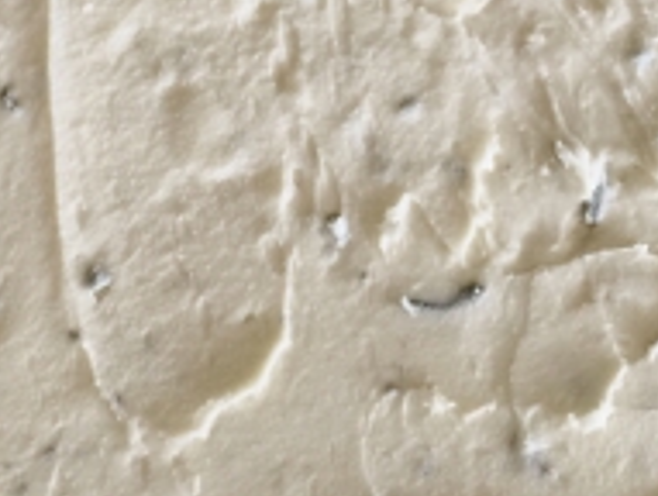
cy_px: -155
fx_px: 1847
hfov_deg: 20.2
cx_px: 320
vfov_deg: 14.6
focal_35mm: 97
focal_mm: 4.15
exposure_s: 1/30
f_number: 2.2
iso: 32
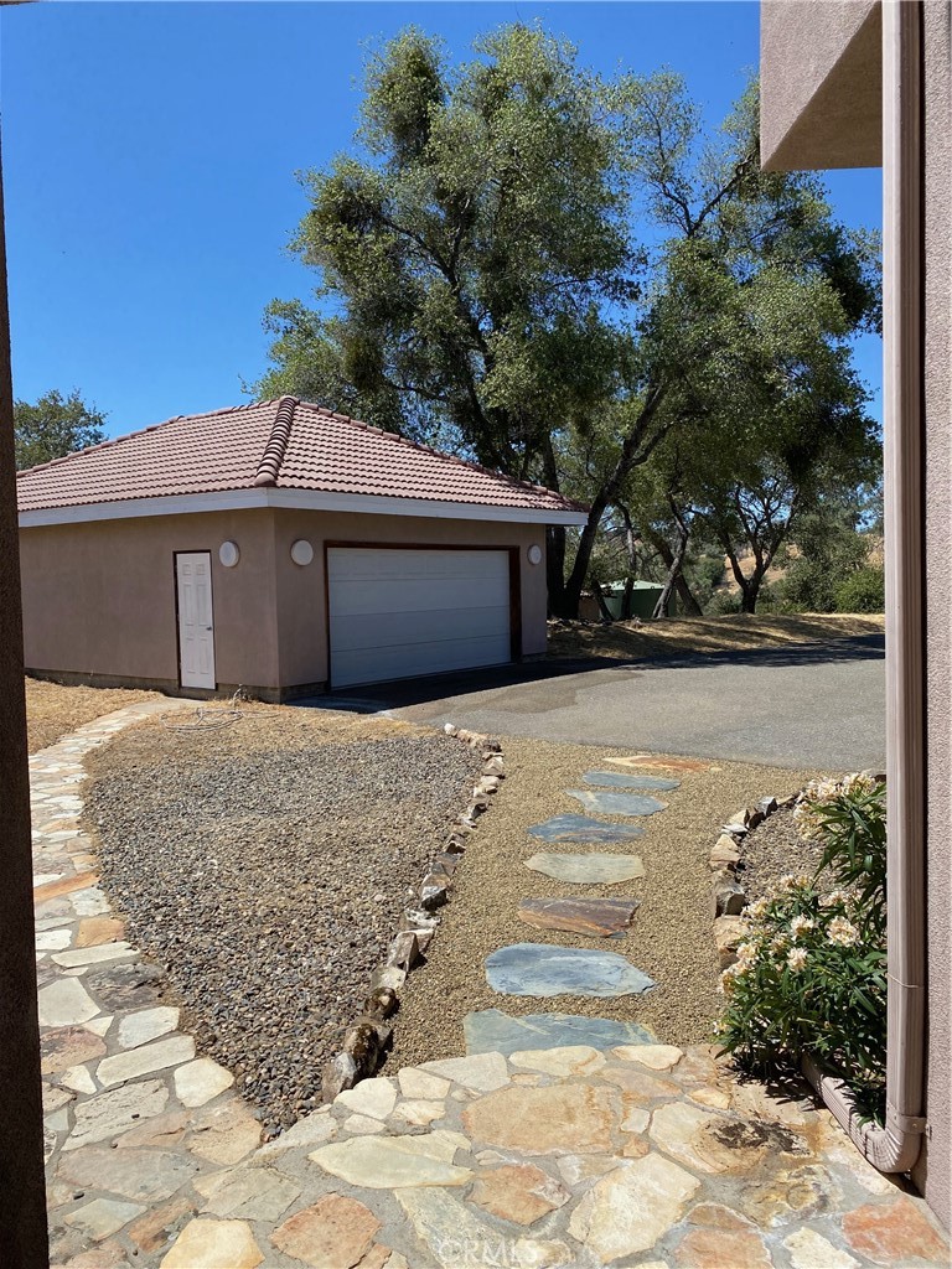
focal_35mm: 26
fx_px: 953
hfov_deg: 53.1
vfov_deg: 67.3
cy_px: 634
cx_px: 476
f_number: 1.8
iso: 32
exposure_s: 1/3125
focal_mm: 4.25
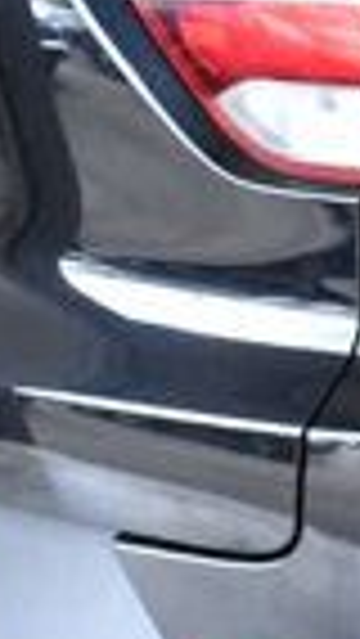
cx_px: 1318
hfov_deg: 4.2
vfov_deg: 8.0
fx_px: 4593
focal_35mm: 271
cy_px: 297
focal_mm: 24
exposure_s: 1/250
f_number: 8
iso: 2500
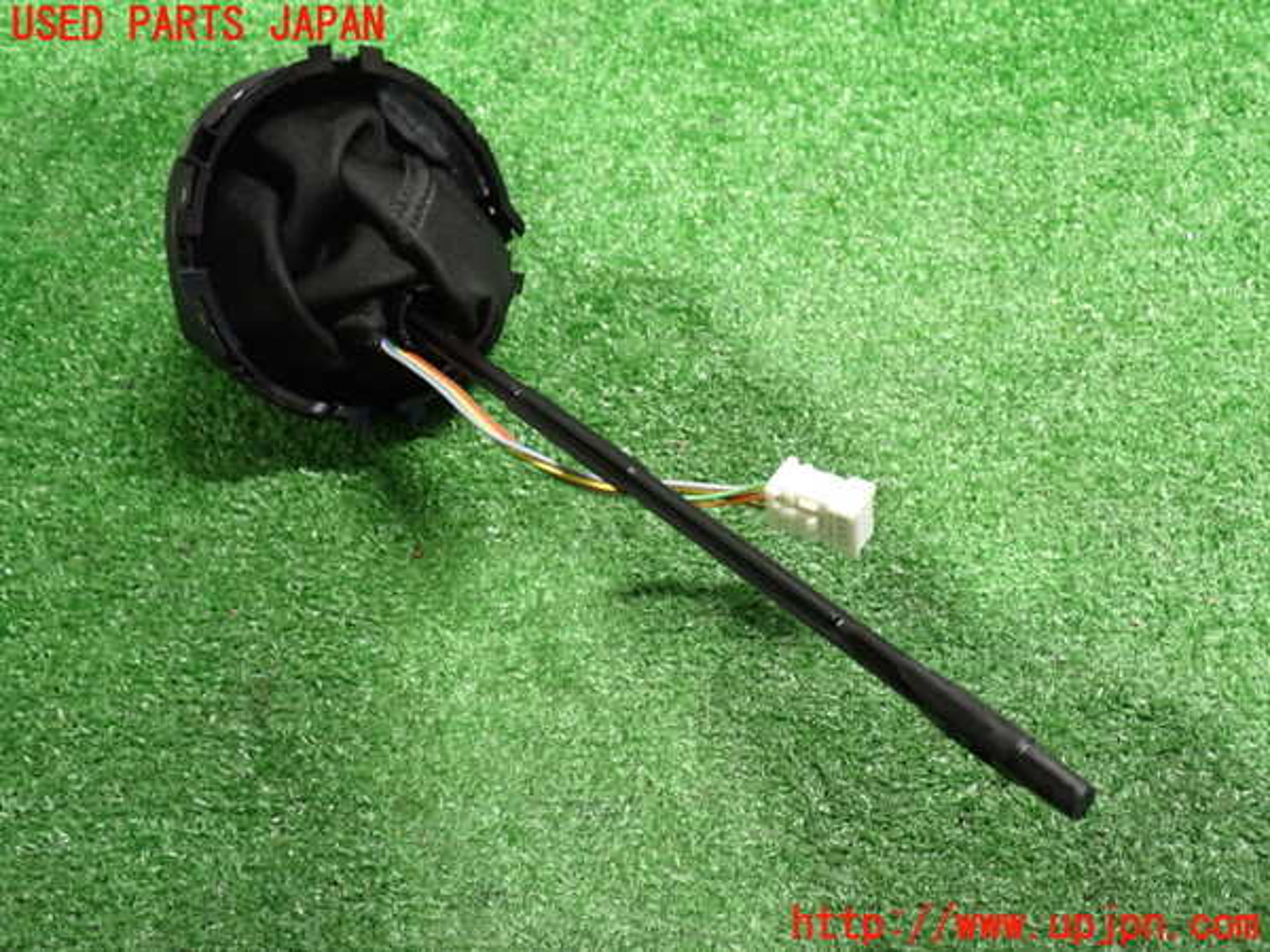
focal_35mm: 36
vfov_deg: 39.7
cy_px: 476
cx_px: 635
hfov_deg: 51.4
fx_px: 1321
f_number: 2.5
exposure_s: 1/25
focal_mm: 6.37
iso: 800
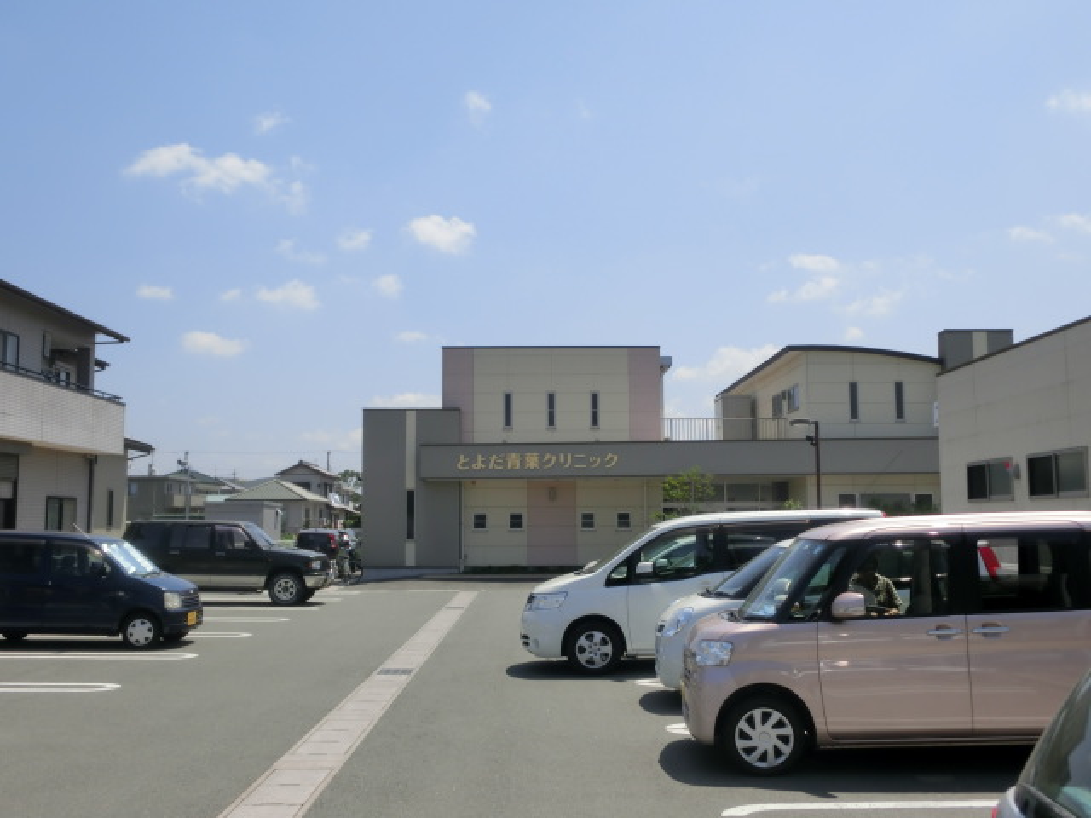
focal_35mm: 33
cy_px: 409
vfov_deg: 42.9
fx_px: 1040
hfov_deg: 55.4
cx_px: 546
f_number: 9.4
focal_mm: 5.93
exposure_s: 1/200
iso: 80
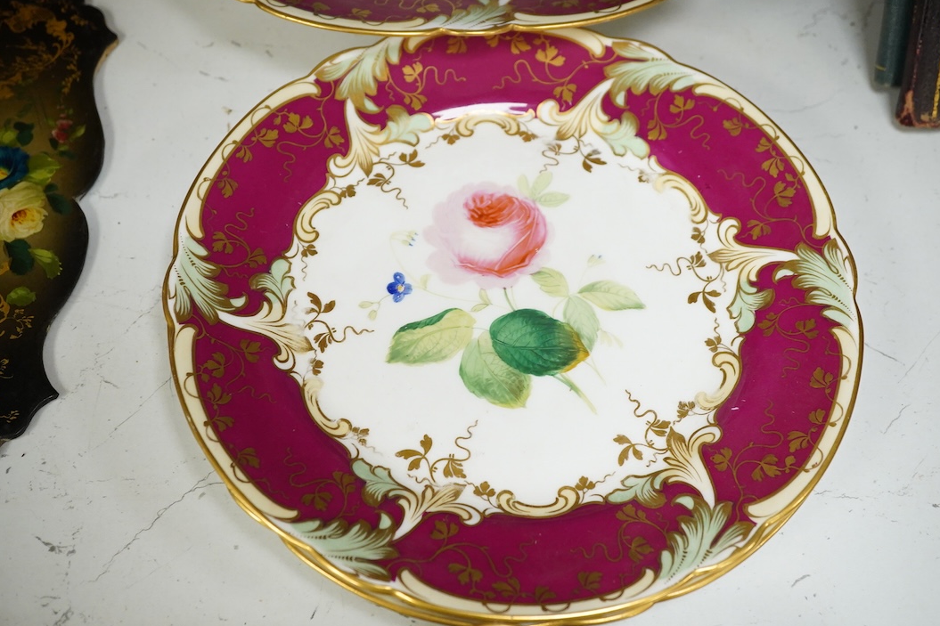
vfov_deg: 28.1
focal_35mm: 48
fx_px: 1253
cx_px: 466
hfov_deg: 41.1
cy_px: 310
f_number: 7.1
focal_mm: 30
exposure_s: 1/250
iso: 2500
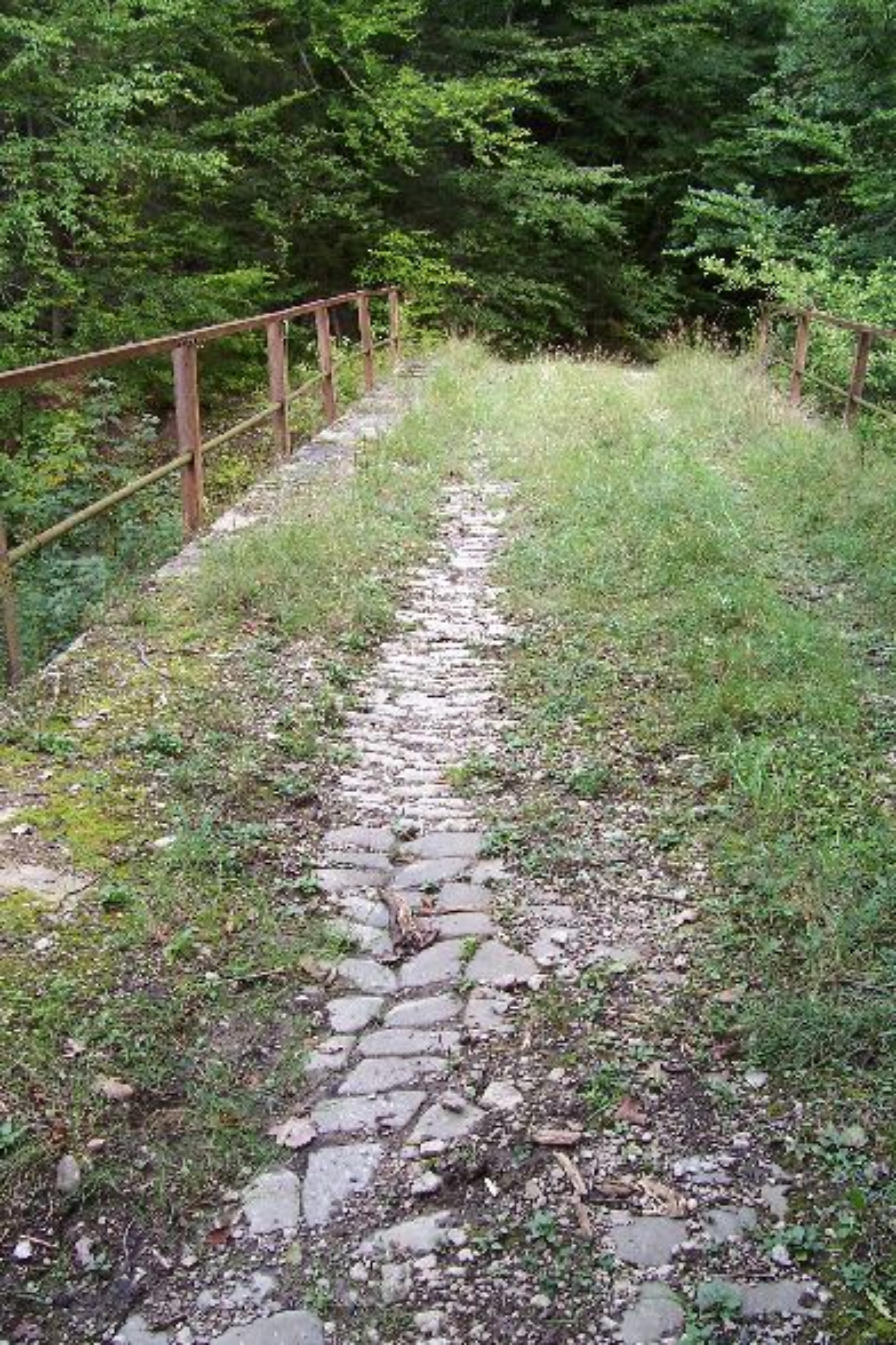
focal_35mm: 34
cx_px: 448
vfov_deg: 55.8
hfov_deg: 38.9
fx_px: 1269
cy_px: 672
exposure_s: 1/90
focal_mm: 5.6
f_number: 2.7
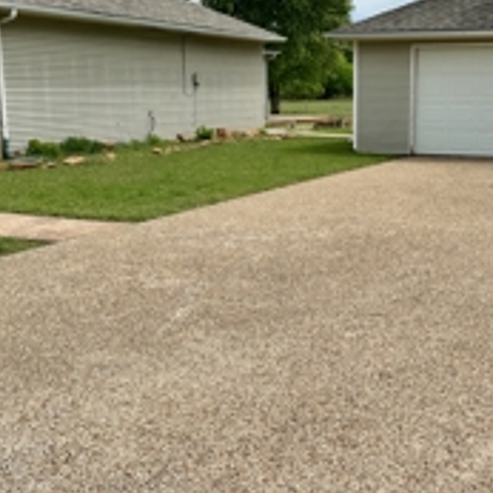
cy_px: 202
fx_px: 790
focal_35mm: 49
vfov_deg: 34.6
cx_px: 359
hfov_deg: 34.1
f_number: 1.78
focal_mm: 6.86
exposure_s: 1/5263
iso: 80
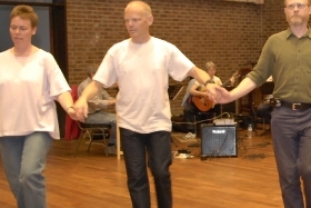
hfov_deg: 8.2
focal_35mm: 251
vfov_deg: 5.5
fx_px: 2169
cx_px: 312
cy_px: 111
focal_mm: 78
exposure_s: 1/25
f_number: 5.3
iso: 1000
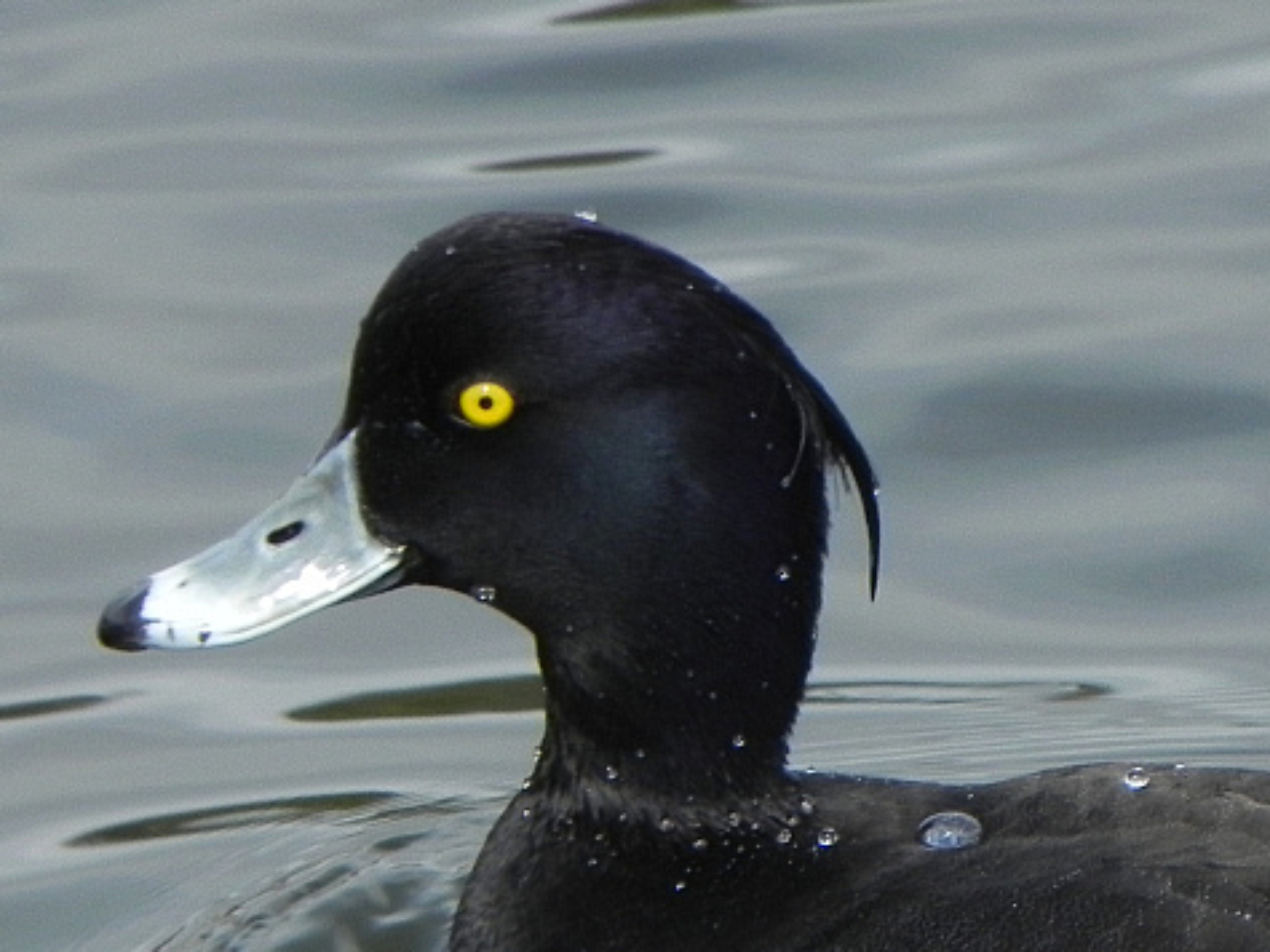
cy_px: 971
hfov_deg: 1.4
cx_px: 920
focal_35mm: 1463
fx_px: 53661
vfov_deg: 1.0
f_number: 8
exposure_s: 1/248
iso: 160
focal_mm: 120
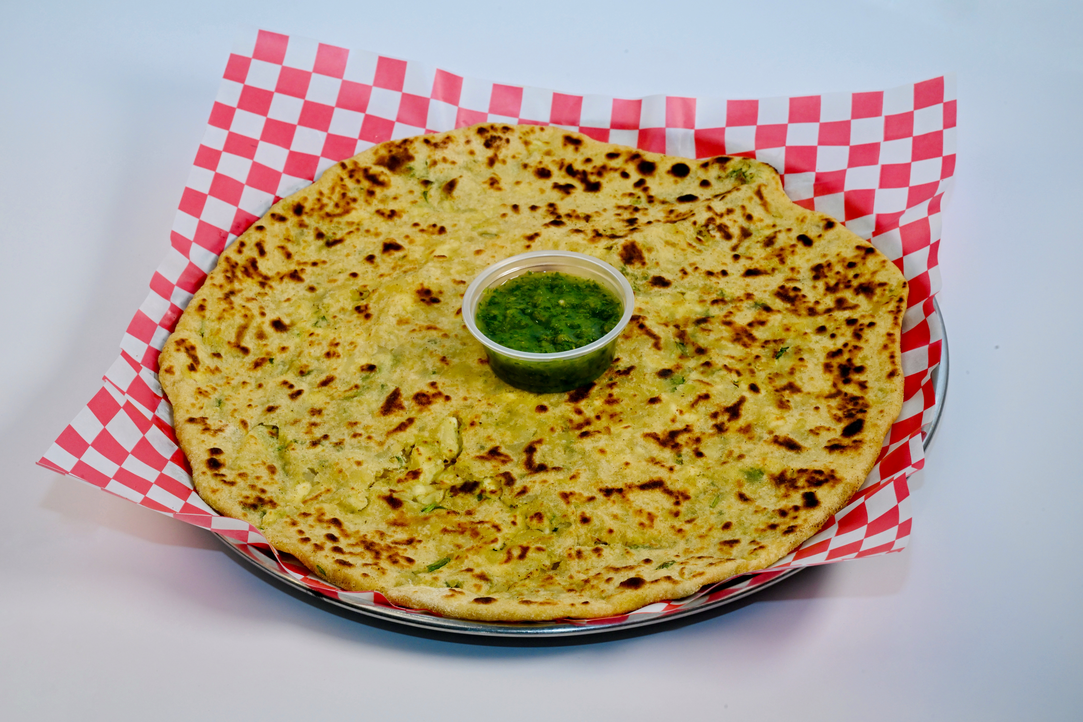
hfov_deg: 23.6
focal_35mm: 86
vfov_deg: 15.9
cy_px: 361
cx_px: 542
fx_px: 2587
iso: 1250
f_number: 20
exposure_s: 1/100
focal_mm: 86
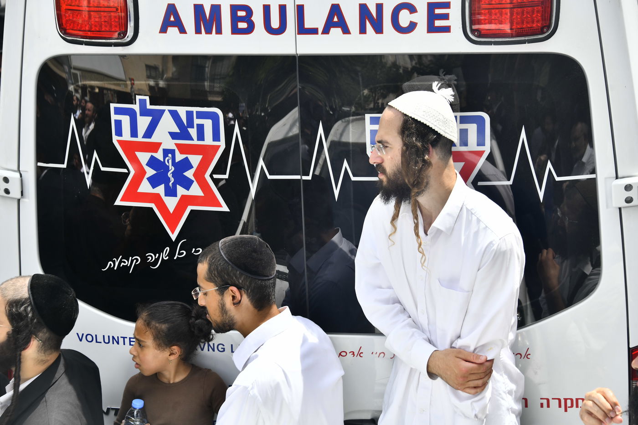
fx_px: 1595
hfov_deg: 22.6
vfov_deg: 15.2
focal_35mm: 90
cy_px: 212
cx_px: 319
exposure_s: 1/640
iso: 250
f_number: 6.3
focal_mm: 90
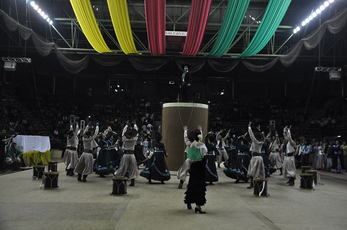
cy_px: 115
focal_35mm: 39
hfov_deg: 49.6
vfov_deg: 34.1
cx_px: 174
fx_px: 375
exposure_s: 1/80
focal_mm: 26
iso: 800
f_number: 3.8
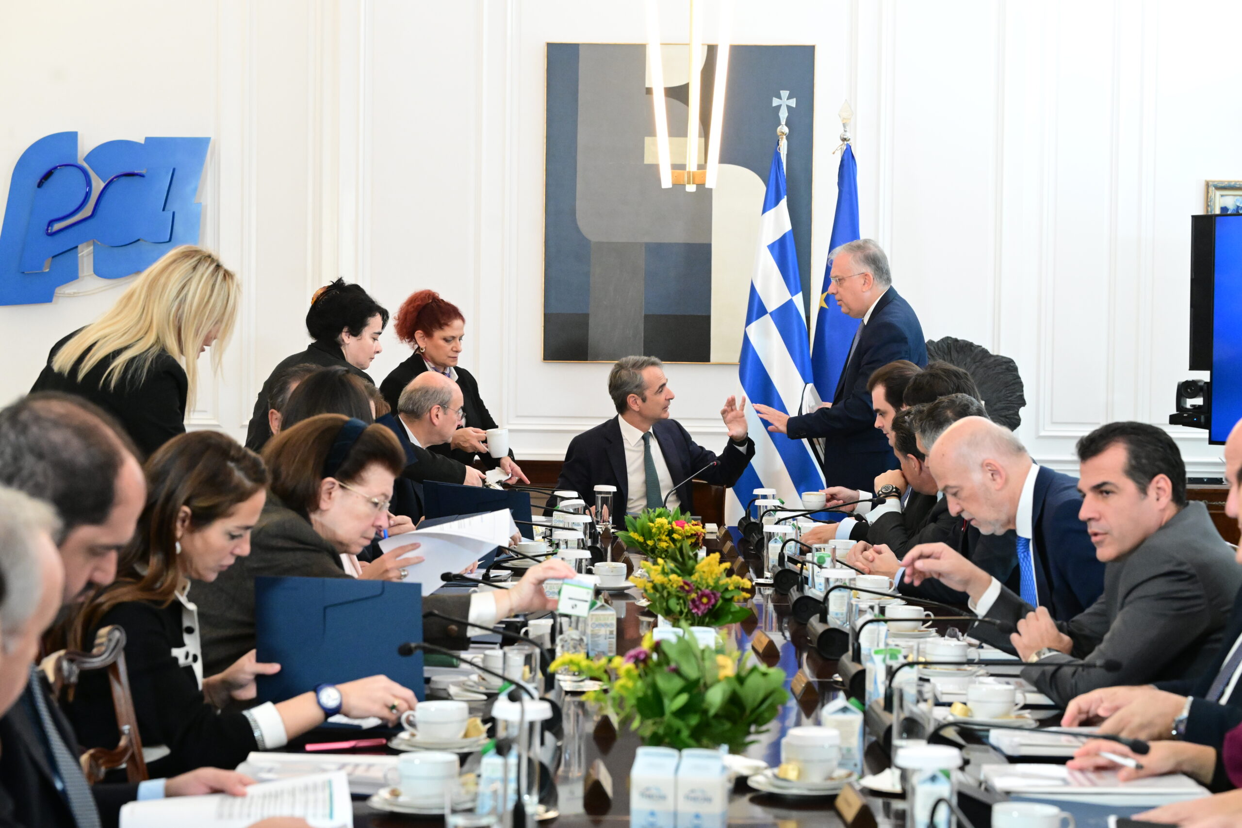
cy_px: 414
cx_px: 621
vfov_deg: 19.5
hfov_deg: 28.8
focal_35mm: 70
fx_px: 2415
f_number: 5.6
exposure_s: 1/400
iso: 8000
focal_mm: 70
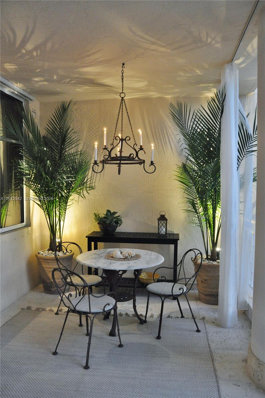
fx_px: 299
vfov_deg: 67.4
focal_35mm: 27
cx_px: 132
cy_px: 199
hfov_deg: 47.8
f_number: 3.5
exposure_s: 1/30
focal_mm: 18
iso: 1250
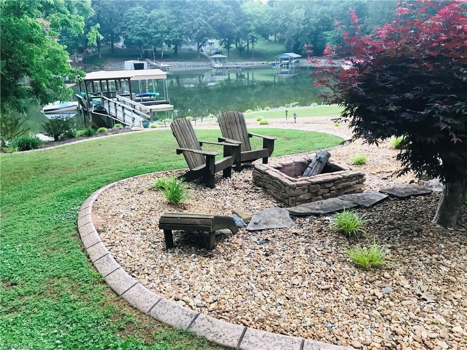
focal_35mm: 28
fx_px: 378
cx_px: 234
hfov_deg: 63.4
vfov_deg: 49.7
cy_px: 175
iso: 25
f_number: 1.8
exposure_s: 1/30
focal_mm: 3.99
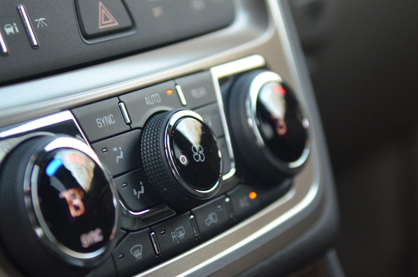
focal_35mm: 101
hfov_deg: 20.2
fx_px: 1171
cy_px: 152
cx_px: 167
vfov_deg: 13.5
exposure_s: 1/125
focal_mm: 48
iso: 1600
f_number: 2.8
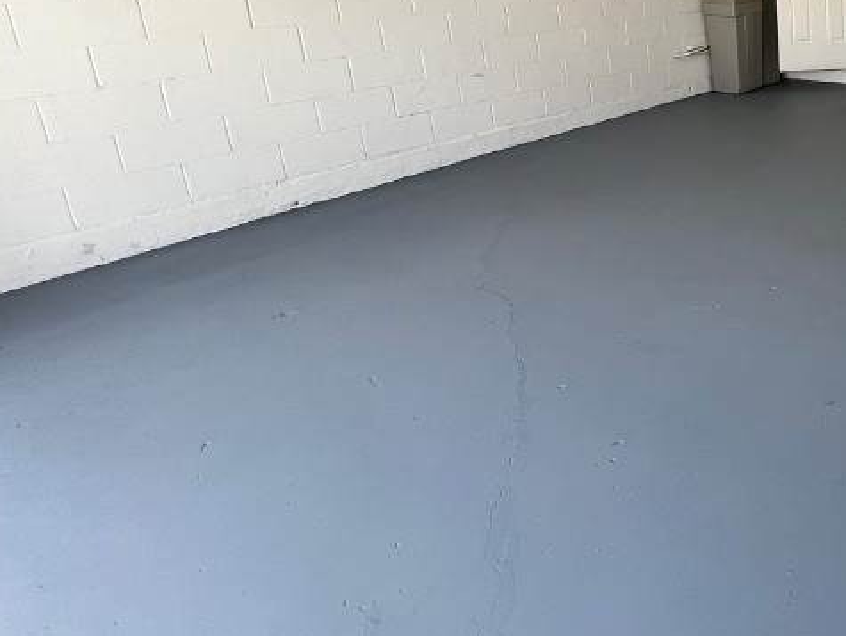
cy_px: 130
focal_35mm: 28
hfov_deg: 49.8
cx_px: 869
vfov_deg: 47.2
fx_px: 685
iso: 32
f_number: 1.8
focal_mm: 1.57
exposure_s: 1/182
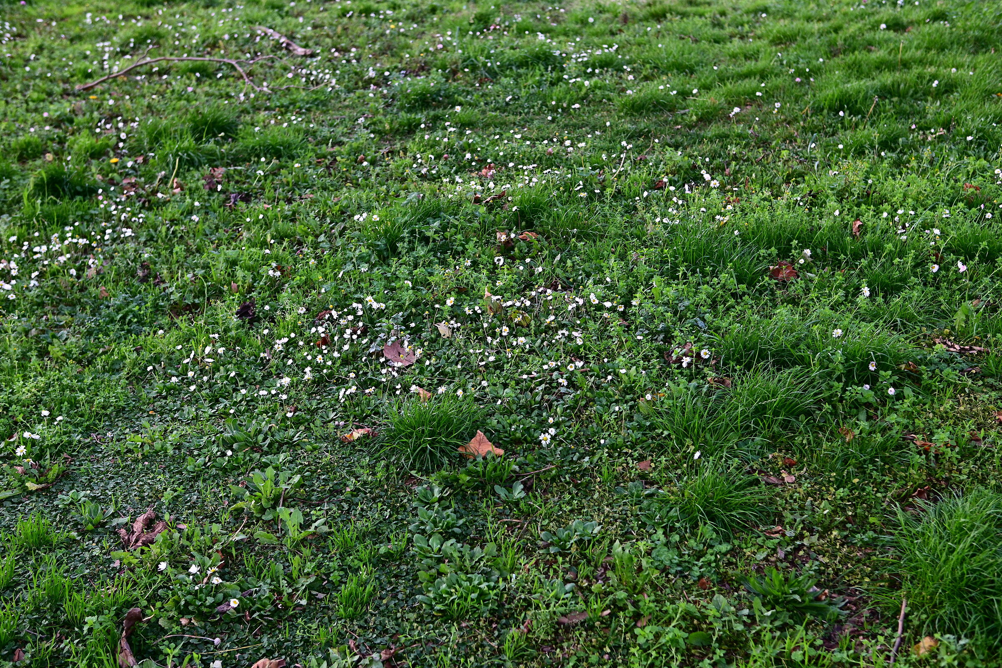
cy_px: 334
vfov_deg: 27.3
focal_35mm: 50
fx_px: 1378
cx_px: 501
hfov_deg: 40.0
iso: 560
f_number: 2.8
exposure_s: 1/100
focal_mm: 33
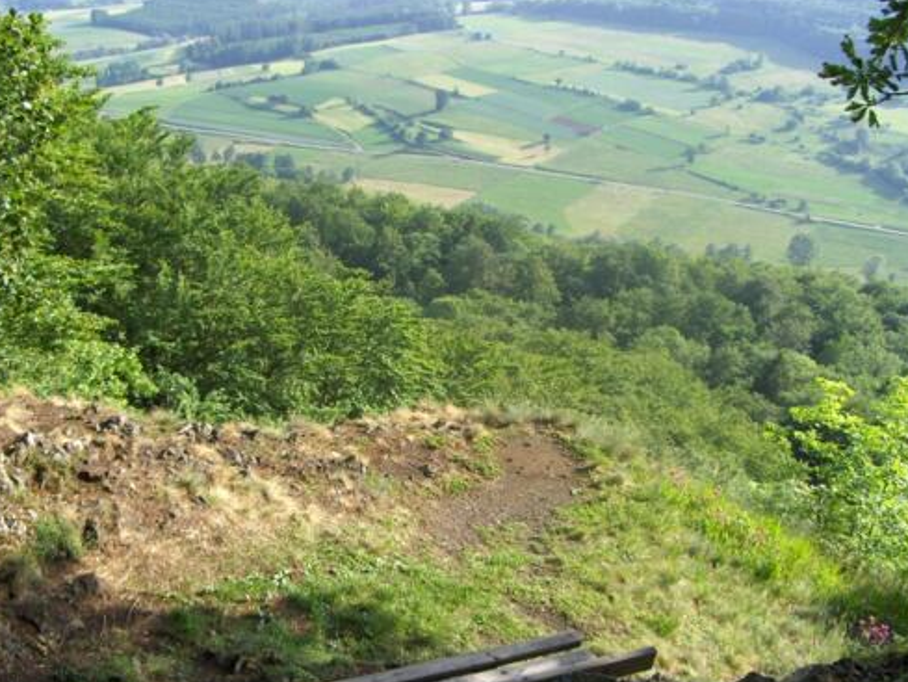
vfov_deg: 34.3
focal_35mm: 42
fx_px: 1102
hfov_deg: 44.7
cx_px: 404
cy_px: 400
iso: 100
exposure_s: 1/263
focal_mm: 5.8
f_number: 4.3
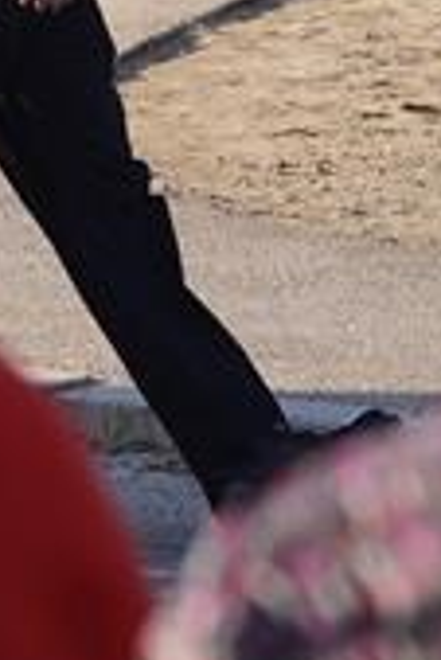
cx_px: 168
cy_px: 2
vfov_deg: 3.0
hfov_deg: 2.0
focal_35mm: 694
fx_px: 12725
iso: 250
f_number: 9
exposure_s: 1/320
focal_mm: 181
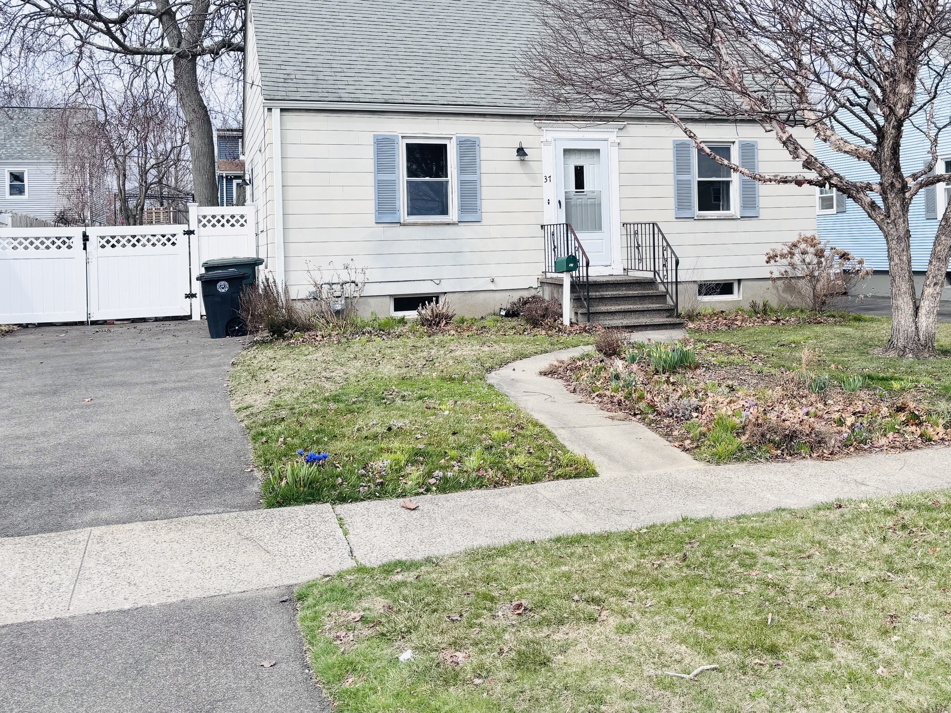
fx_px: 962
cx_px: 583
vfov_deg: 40.2
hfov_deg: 52.2
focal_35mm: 35
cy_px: 236
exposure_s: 1/2710
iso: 50
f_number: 1.6
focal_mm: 5.96
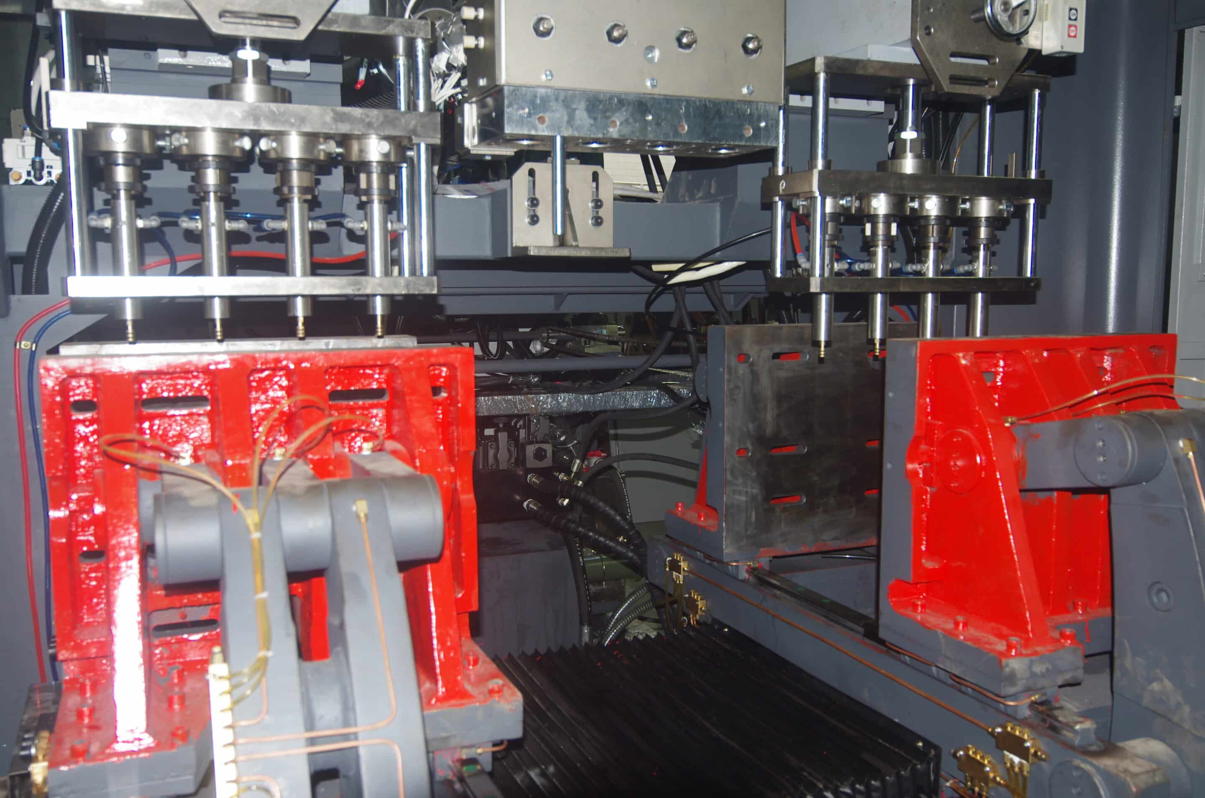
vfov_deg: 41.5
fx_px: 1052
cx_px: 602
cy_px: 399
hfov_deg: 59.6
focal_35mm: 32
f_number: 4
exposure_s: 1/50
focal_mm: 21
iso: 160
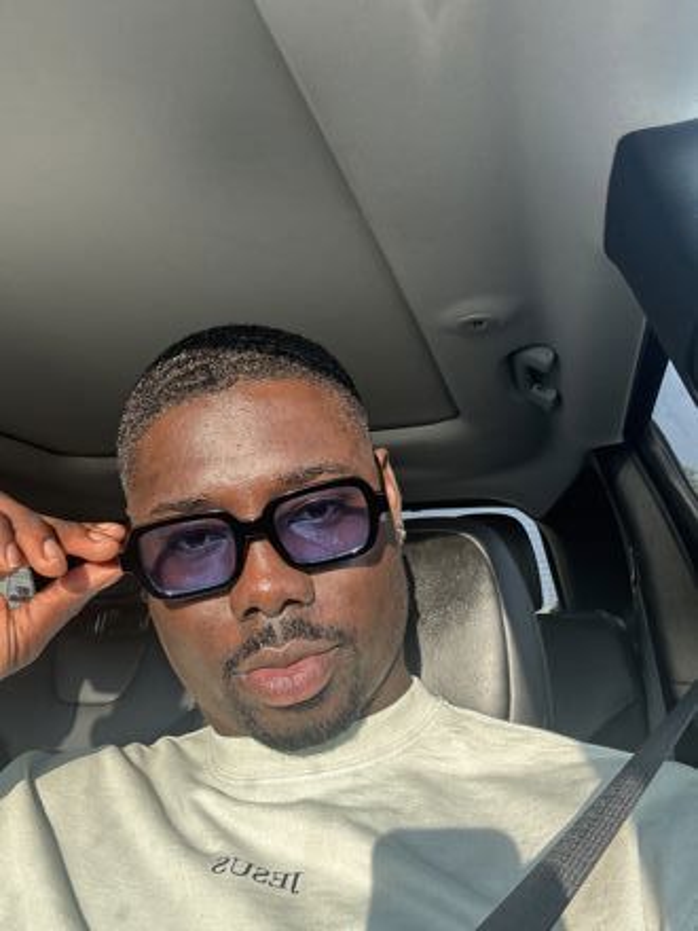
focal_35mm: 30
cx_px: 349
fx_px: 807
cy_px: 466
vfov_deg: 60.0
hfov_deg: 46.8
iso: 40
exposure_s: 1/137
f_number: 1.9
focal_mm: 2.69
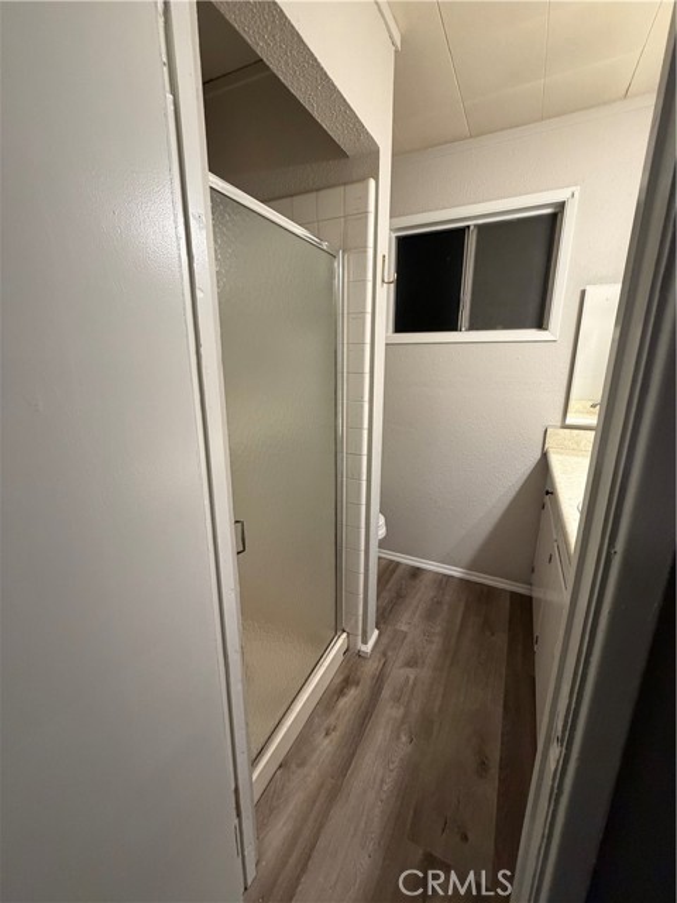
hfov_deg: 85.7
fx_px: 365
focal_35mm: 14
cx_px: 338
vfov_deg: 102.1
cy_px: 452
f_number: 2.2
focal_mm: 2.22
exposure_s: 1/60
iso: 400
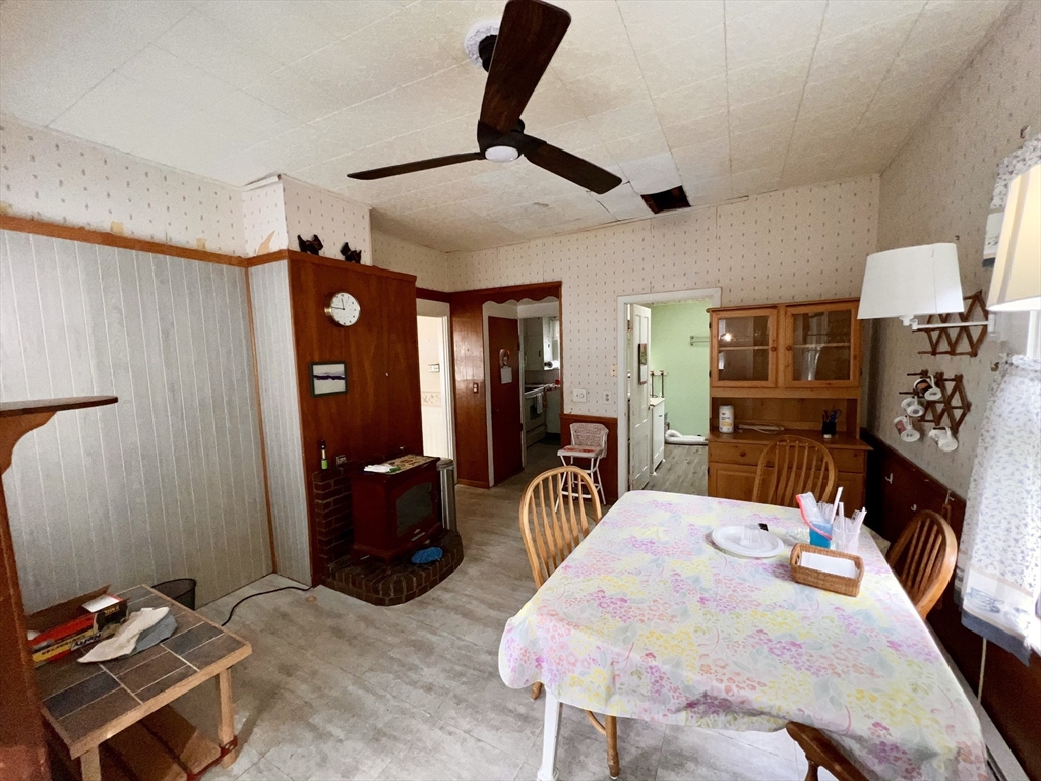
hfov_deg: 106.2
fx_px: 391
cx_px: 520
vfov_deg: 89.9
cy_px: 390
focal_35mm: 13
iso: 64
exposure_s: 1/98
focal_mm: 1.57
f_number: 1.8
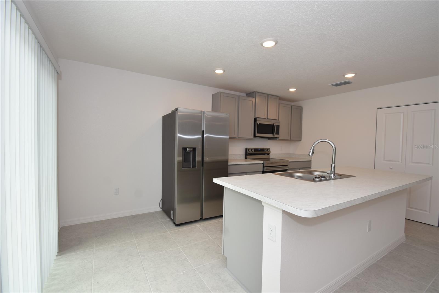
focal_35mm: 15
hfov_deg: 100.4
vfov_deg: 77.3
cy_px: 146
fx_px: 183
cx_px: 220
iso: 200
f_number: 5
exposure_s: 1/100
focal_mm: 10
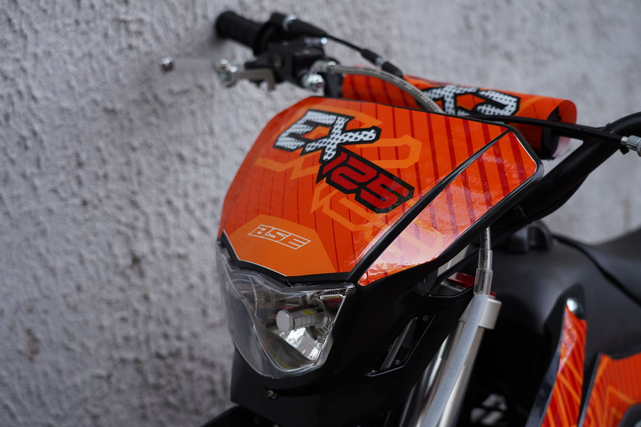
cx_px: 320
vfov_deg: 25.5
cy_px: 214
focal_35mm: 53
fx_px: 944
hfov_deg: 37.5
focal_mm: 53
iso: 100
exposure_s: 1/160
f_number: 4
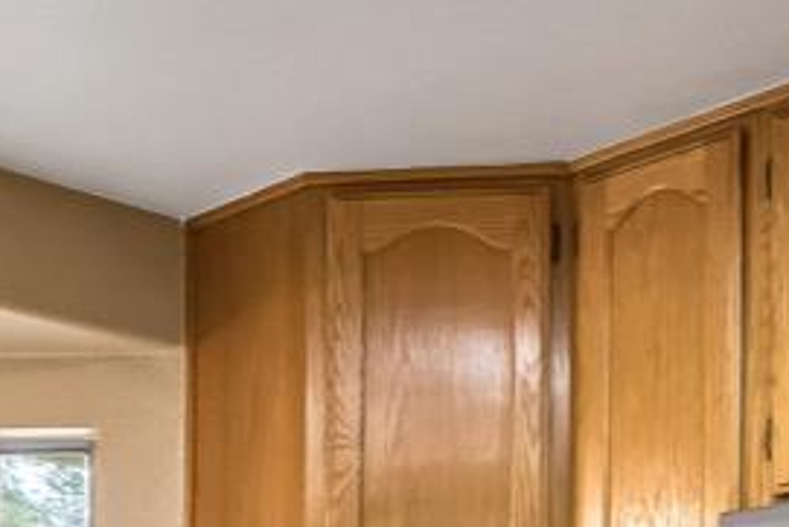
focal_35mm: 83
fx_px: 1820
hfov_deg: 24.0
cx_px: 125
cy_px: 872
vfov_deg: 14.9
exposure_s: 1/15
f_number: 9
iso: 400
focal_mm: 10
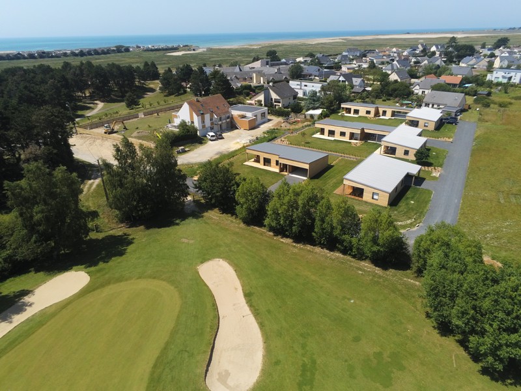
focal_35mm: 23
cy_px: 196
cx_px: 260
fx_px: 346
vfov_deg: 58.9
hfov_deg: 73.9
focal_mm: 4
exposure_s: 1/1923
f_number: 2.4
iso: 126
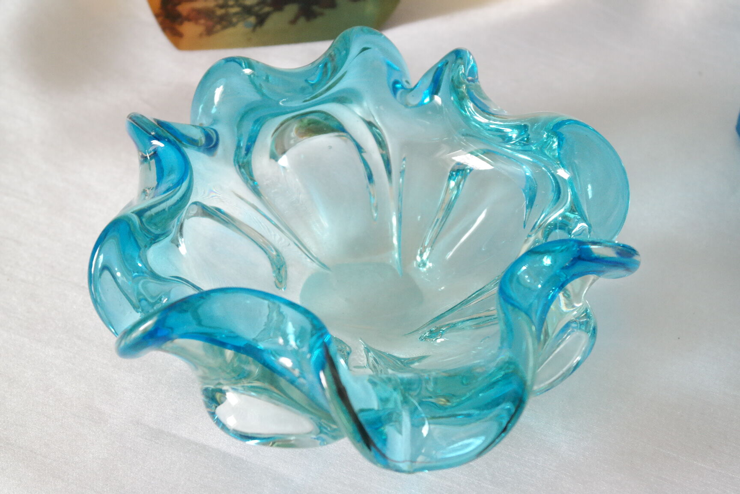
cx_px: 370
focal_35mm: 77
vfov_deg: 17.7
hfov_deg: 26.3
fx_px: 1583
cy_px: 247
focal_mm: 50
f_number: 5.6
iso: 1600
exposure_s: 1/30
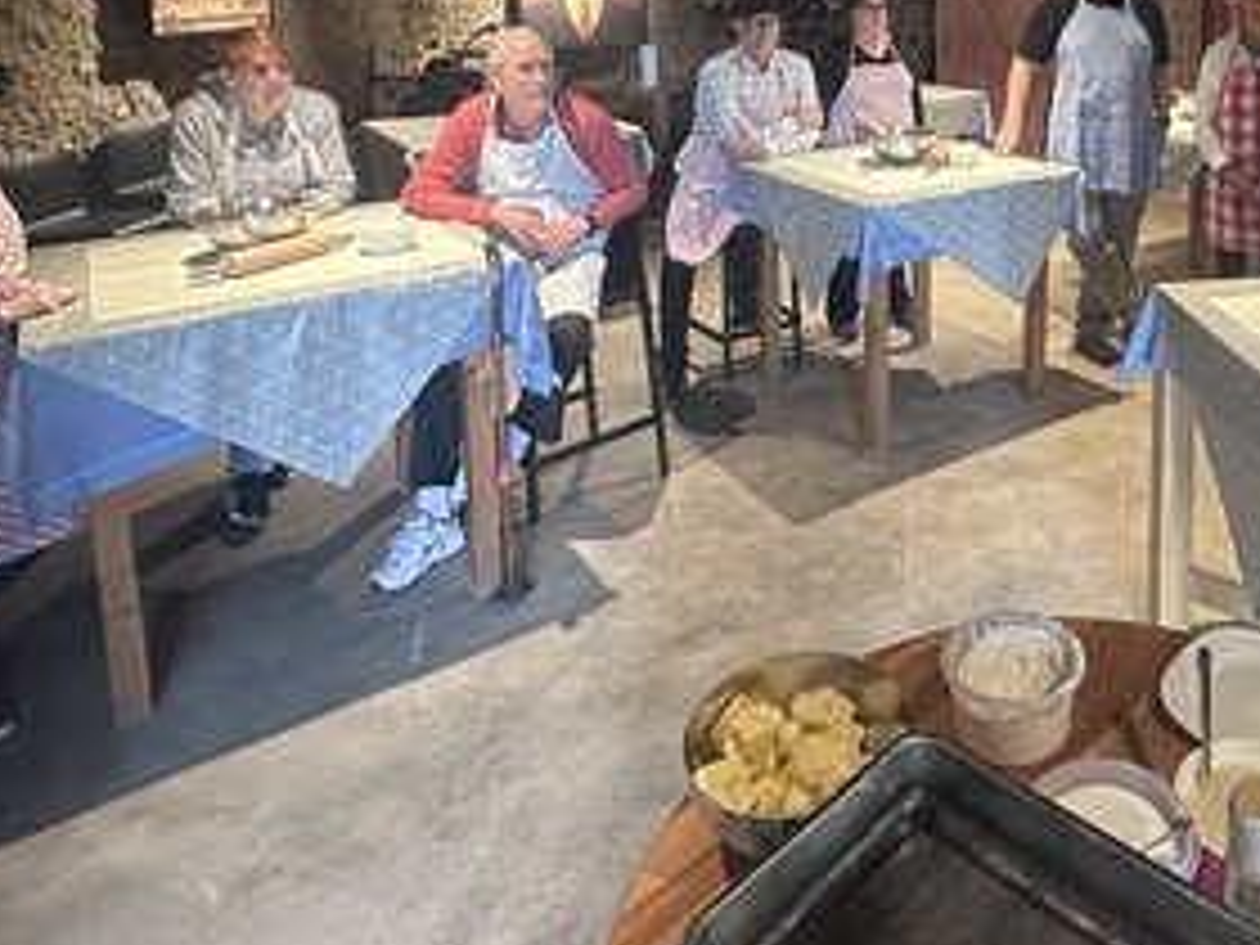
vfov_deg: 43.8
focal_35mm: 29
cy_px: 88
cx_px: 981
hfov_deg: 57.7
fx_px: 1056
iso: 500
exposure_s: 1/50
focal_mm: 2.22
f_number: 2.2
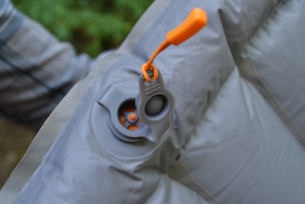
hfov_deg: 45.0
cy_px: 102
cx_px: 152
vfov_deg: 30.9
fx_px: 369
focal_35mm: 44
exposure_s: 1/50
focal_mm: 29
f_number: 5
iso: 250
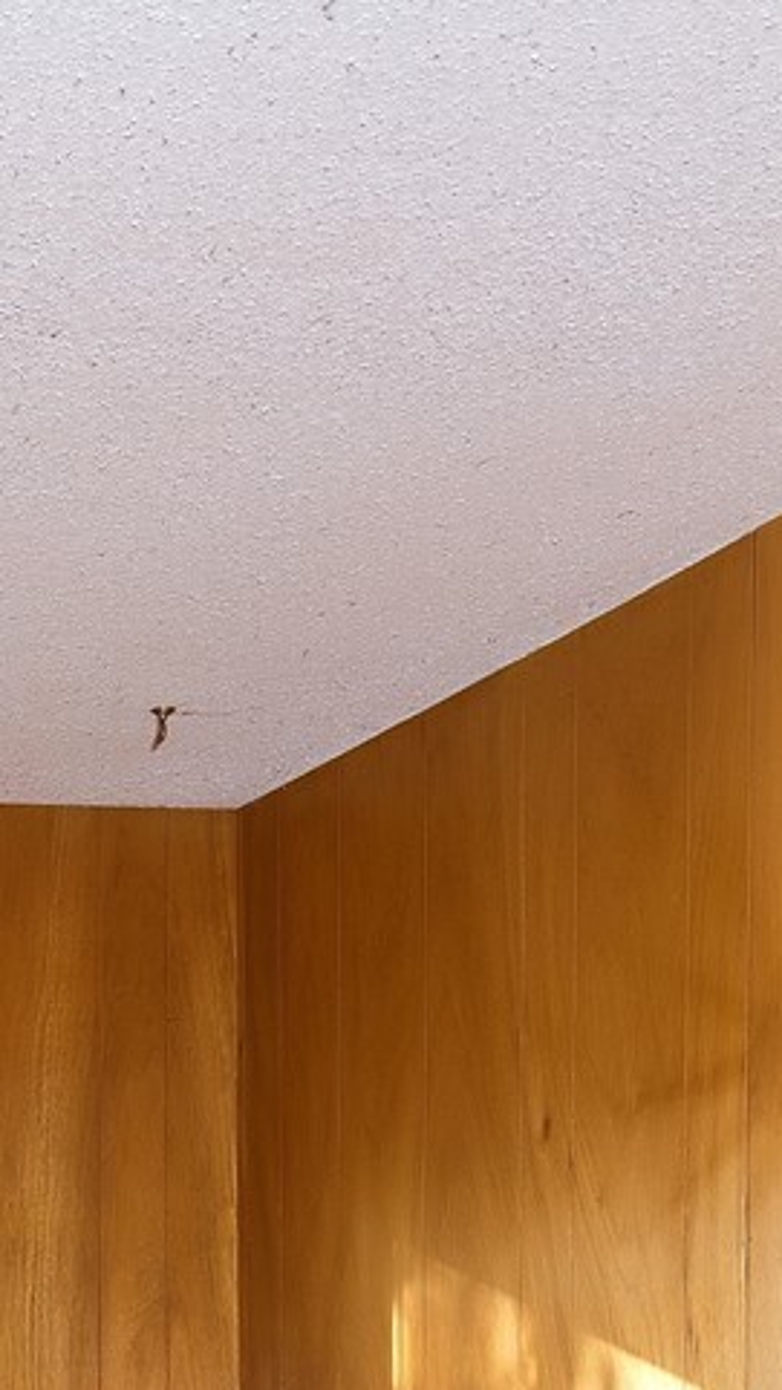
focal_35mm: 81
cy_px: 1619
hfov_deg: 12.7
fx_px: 2987
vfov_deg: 24.1
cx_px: -856
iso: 200
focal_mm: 22
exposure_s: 1/125
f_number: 6.3
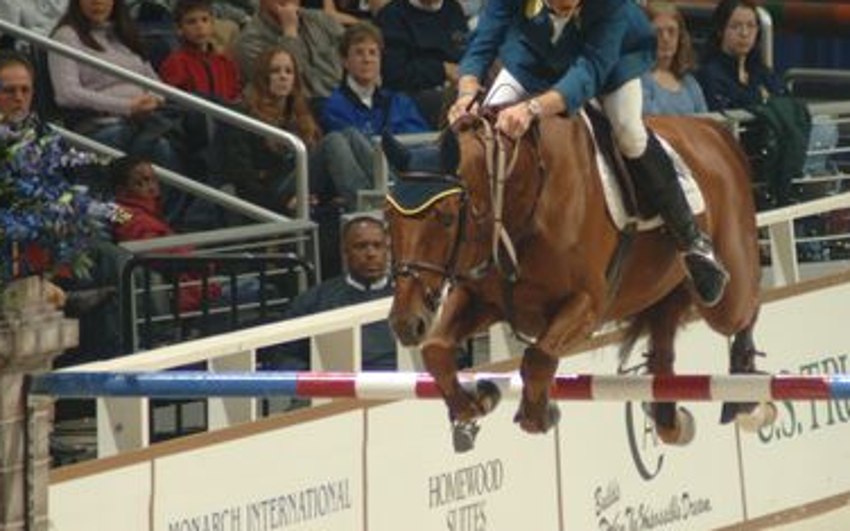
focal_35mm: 780
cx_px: 622
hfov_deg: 2.7
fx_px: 18069
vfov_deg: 1.7
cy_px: 397
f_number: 5.6
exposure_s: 1/250
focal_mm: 300
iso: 400
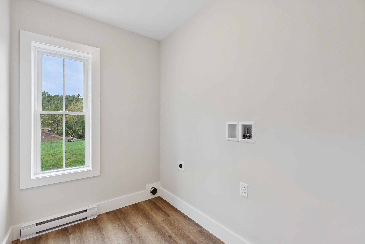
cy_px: 122
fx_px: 162
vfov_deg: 73.8
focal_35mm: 16
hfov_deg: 96.7
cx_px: 182
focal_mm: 16
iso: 320
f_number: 7.1
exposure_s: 1/30
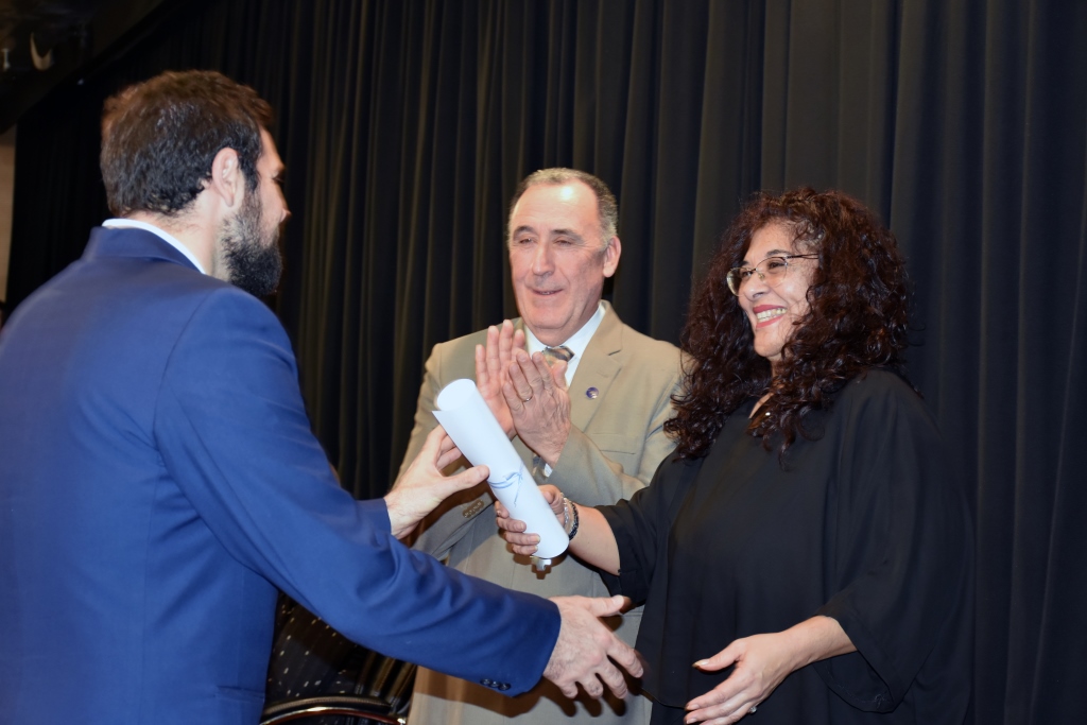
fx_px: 2174
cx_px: 544
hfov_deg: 28.1
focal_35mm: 72
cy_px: 362
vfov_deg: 18.9
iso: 800
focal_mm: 48
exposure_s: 1/60
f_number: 4.8
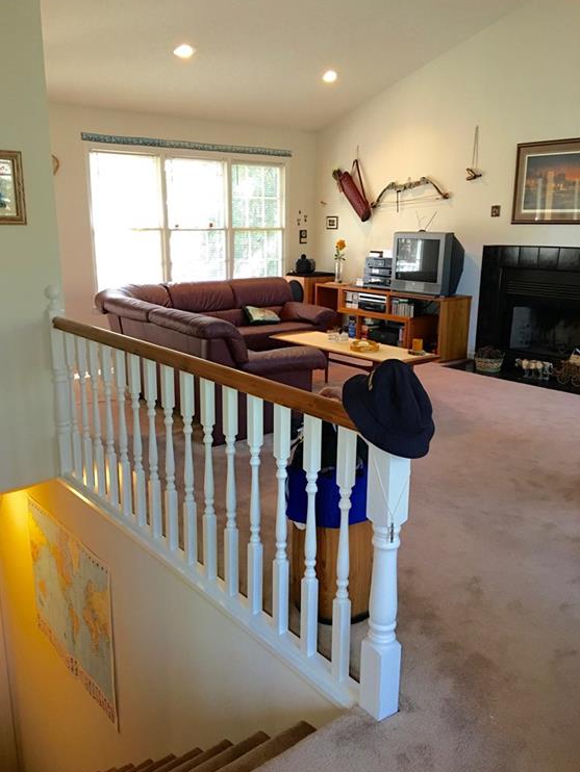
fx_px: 670
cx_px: 282
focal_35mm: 30
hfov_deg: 46.8
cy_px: 392
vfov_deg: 59.9
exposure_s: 1/15
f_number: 2.2
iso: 80
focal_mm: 4.15
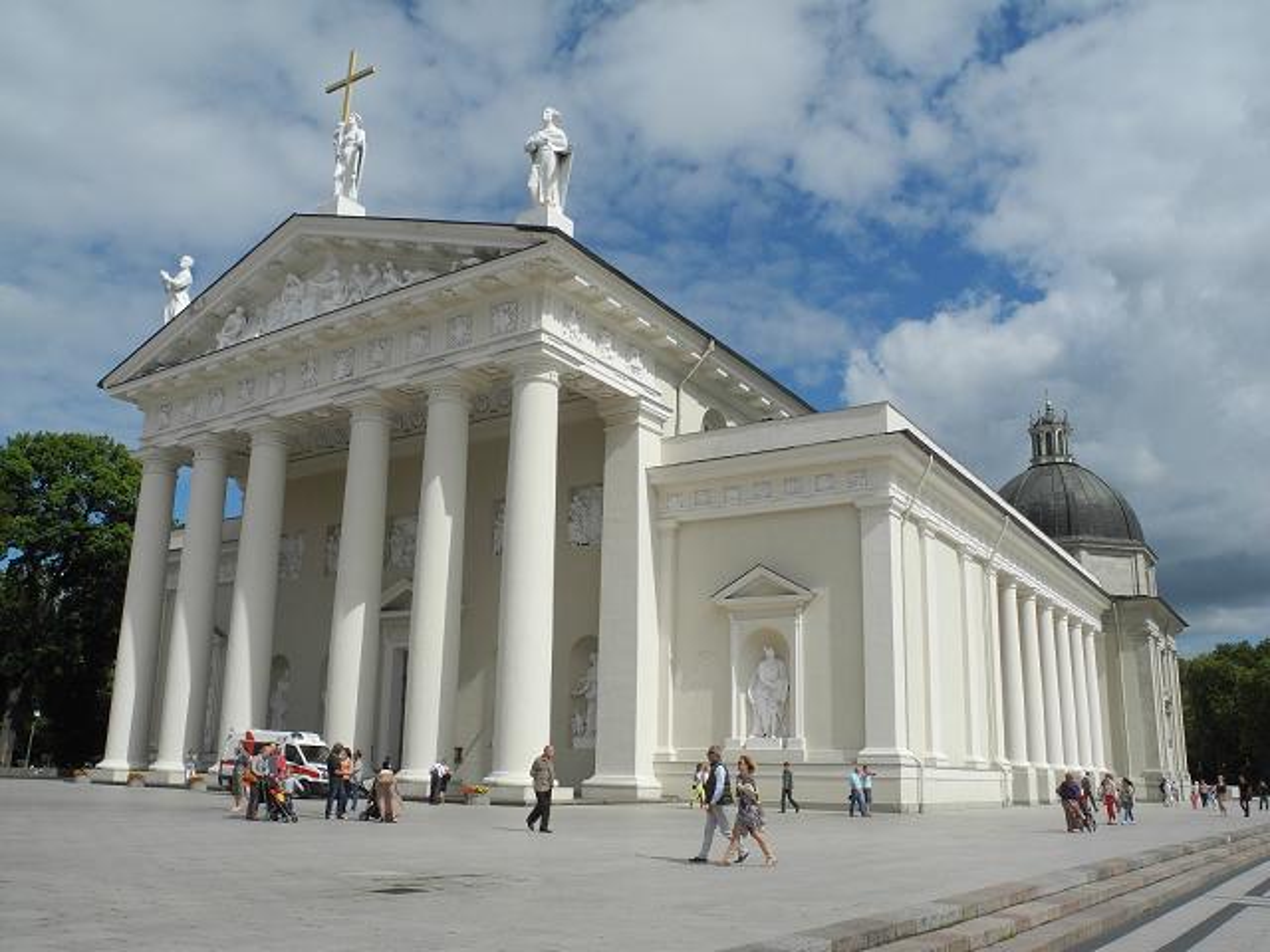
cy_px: 476
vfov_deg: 44.2
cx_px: 635
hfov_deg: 56.8
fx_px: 1174
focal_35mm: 32
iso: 100
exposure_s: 1/1000
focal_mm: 6.8
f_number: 5.6
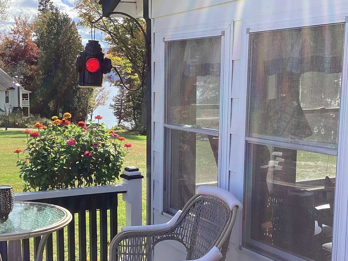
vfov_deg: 26.5
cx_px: 137
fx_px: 553
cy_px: 165
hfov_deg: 34.8
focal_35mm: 55
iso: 25
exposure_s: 1/806
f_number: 2.4
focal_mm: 3.3
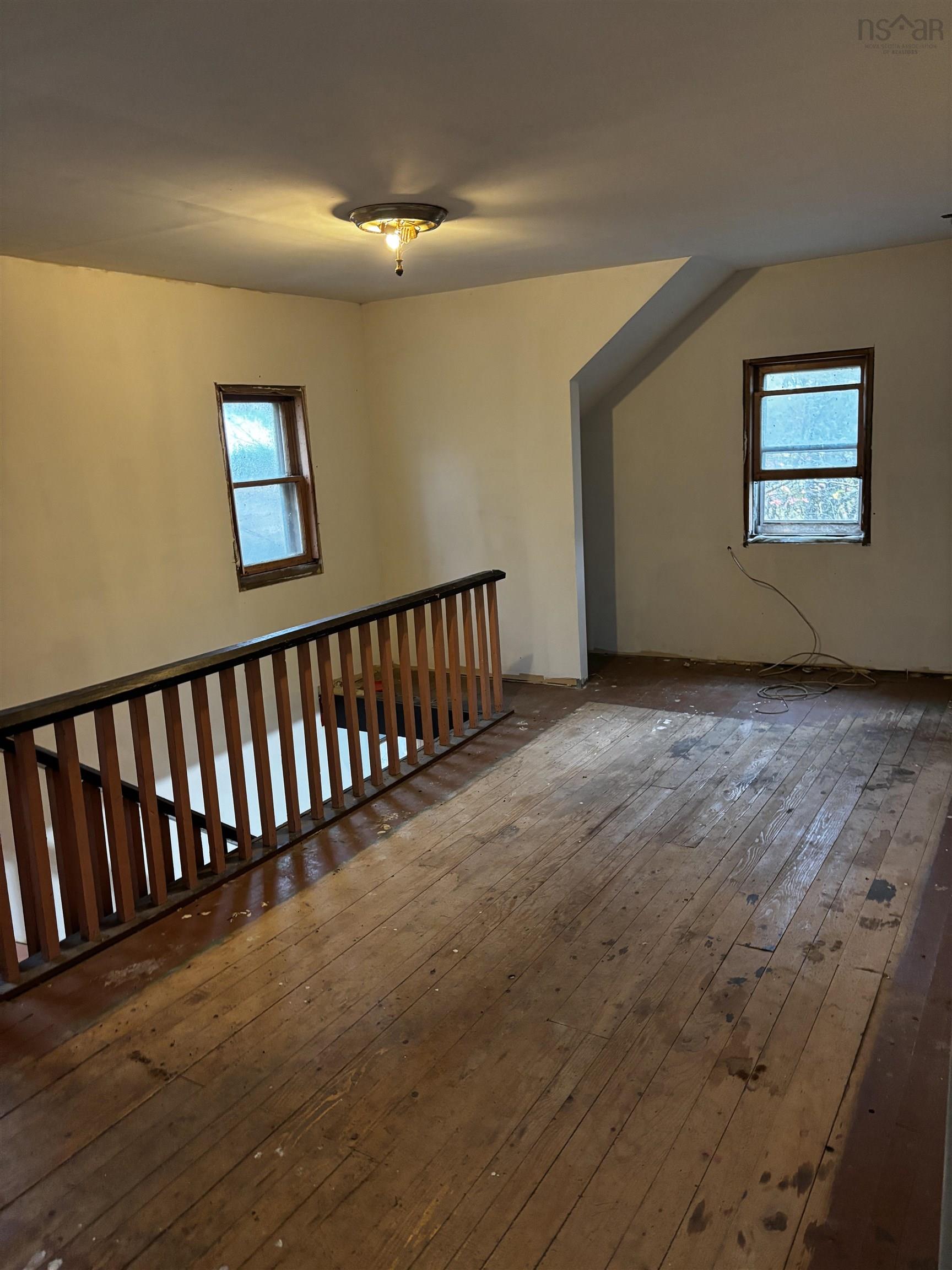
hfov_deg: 53.1
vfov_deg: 67.3
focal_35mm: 26
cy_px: 635
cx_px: 476
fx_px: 953
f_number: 1.6
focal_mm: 5.96
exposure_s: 1/40
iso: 500
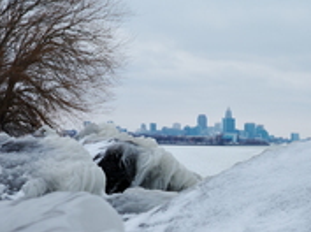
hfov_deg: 19.9
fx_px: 879
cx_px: 230
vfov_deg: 14.8
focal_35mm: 98
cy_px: 216
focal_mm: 26
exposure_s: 1/50
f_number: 16
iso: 100
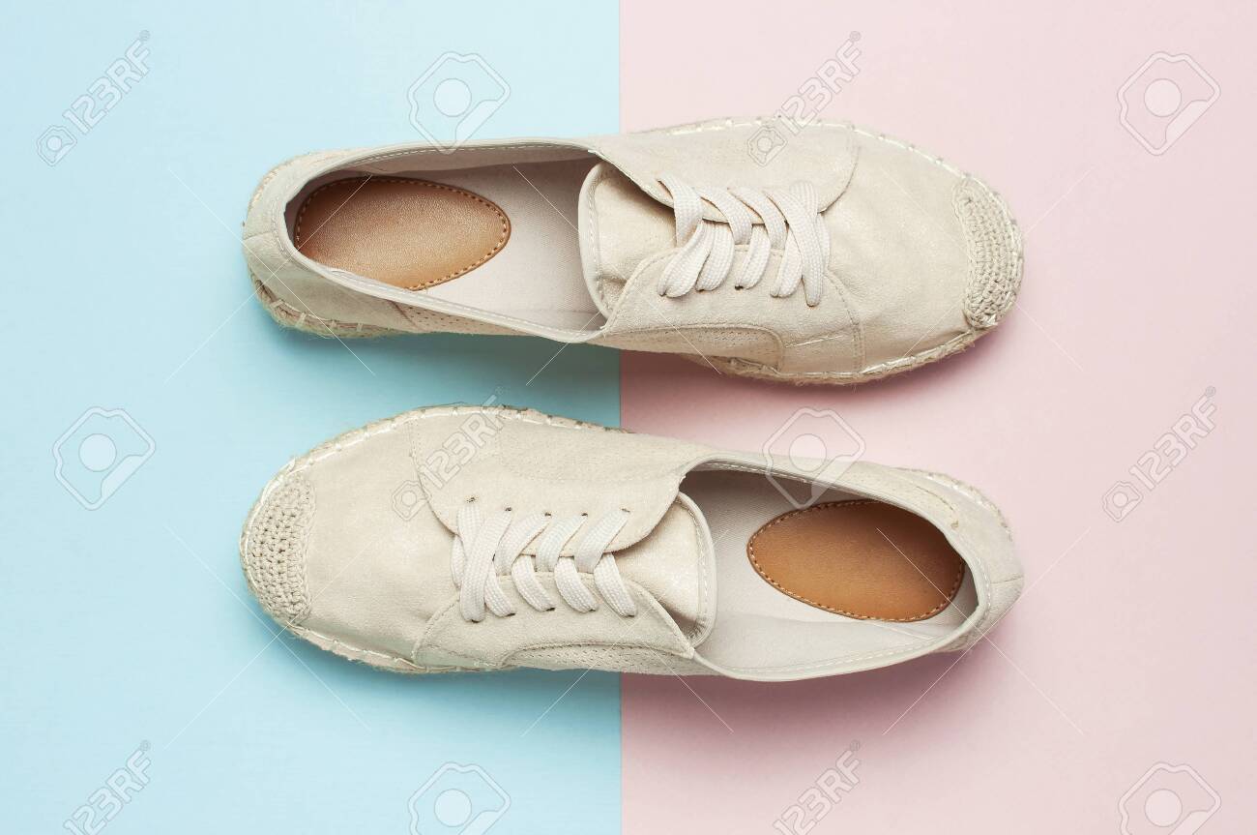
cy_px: 418
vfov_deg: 25.7
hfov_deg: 37.9
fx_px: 1831
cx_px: 628
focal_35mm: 52
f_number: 11
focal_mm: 35
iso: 100
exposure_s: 1/5
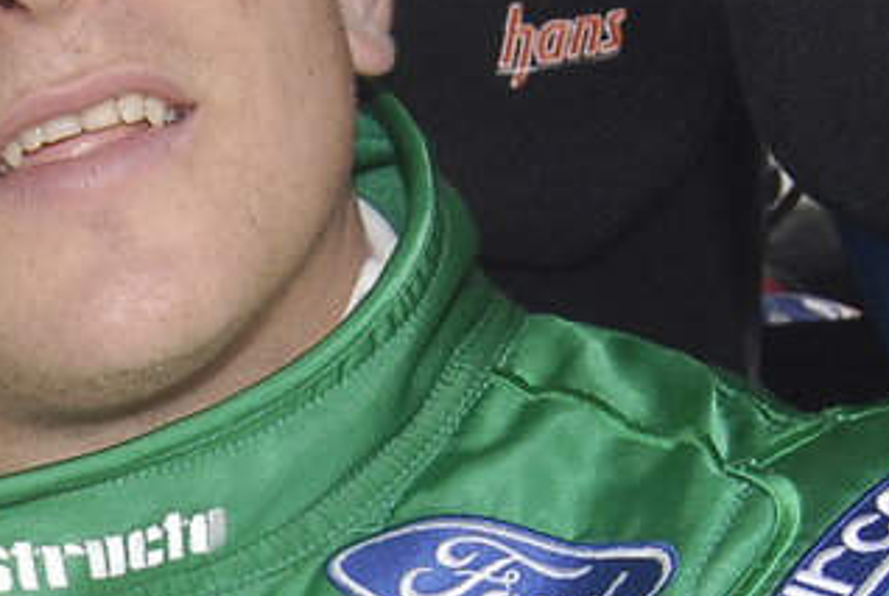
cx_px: -210
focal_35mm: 151
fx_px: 3734
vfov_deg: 9.0
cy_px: 790
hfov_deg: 13.2
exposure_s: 1/160
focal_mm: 20
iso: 200
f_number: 6.3
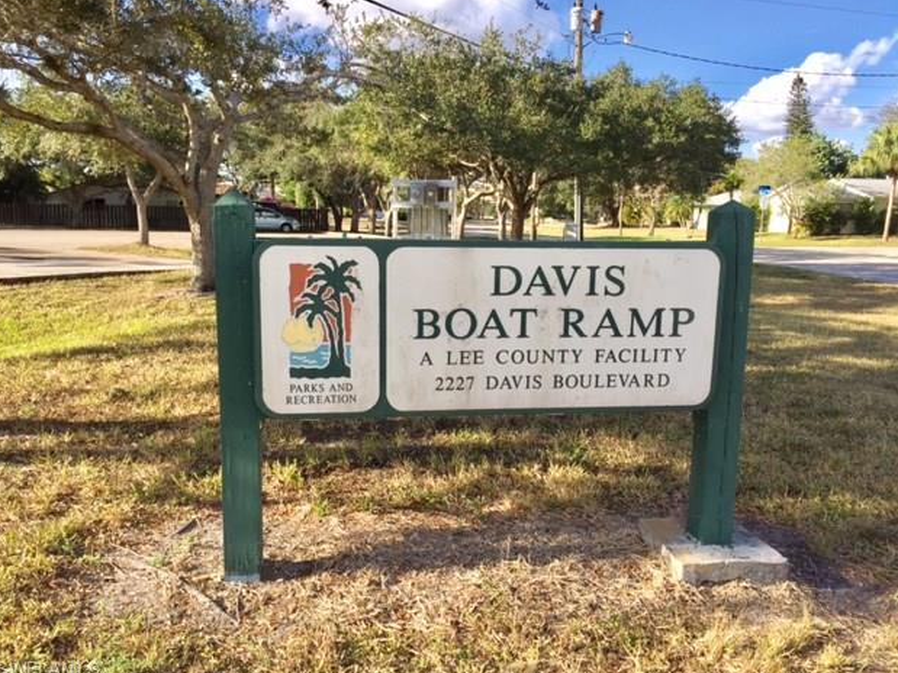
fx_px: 778
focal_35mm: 30
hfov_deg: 60.0
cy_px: 335
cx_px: 457
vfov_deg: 46.8
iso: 32
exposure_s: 1/920
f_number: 2.2
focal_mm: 4.15
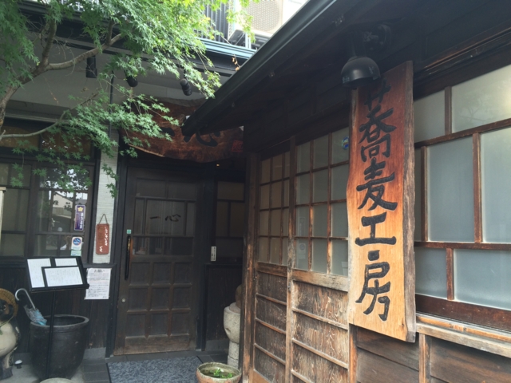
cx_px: 256
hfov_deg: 61.7
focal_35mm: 29
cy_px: 192
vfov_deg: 48.2
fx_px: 428
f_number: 2.2
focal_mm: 4.15
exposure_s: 1/60
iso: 50
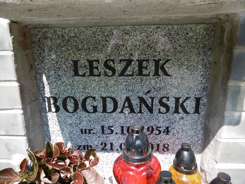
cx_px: 122
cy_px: 92
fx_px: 170
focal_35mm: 24
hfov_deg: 71.6
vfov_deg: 56.8
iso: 100
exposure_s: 1/500
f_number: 3.1
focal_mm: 4.3
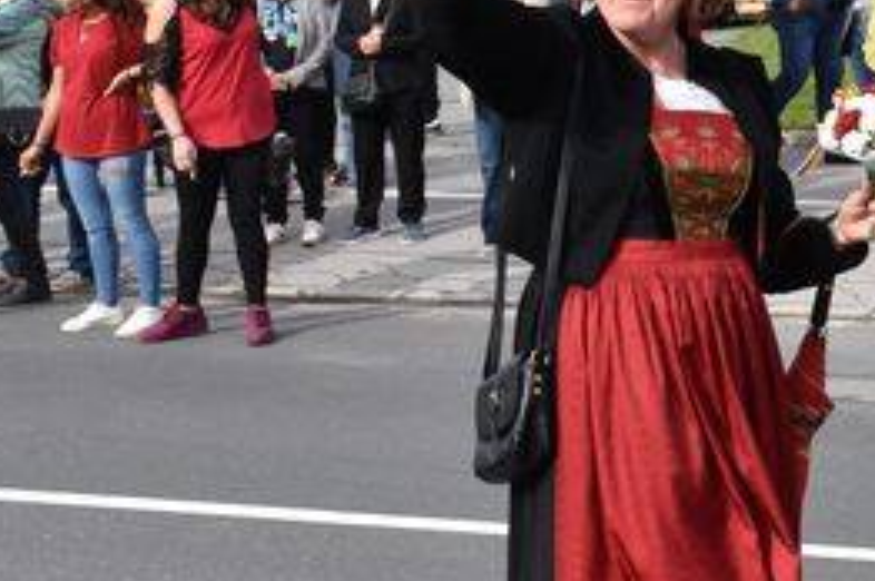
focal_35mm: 106
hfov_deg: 18.0
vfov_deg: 12.8
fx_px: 2562
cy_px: 63
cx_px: 1152
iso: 400
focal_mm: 23
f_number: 10
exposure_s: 1/400
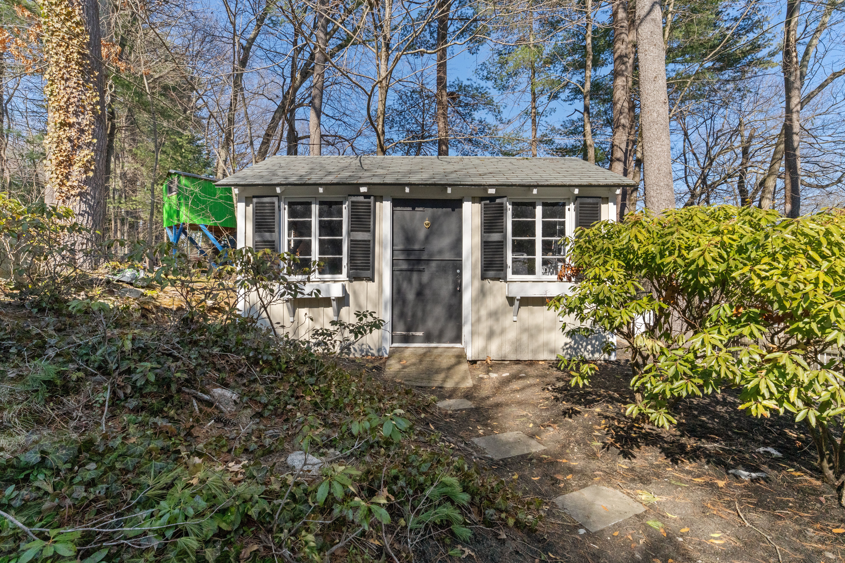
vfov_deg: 71.7
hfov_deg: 94.6
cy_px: 282
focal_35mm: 17
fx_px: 390
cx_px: 422
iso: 2000
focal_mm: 16.6
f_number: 11
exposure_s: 1/1000
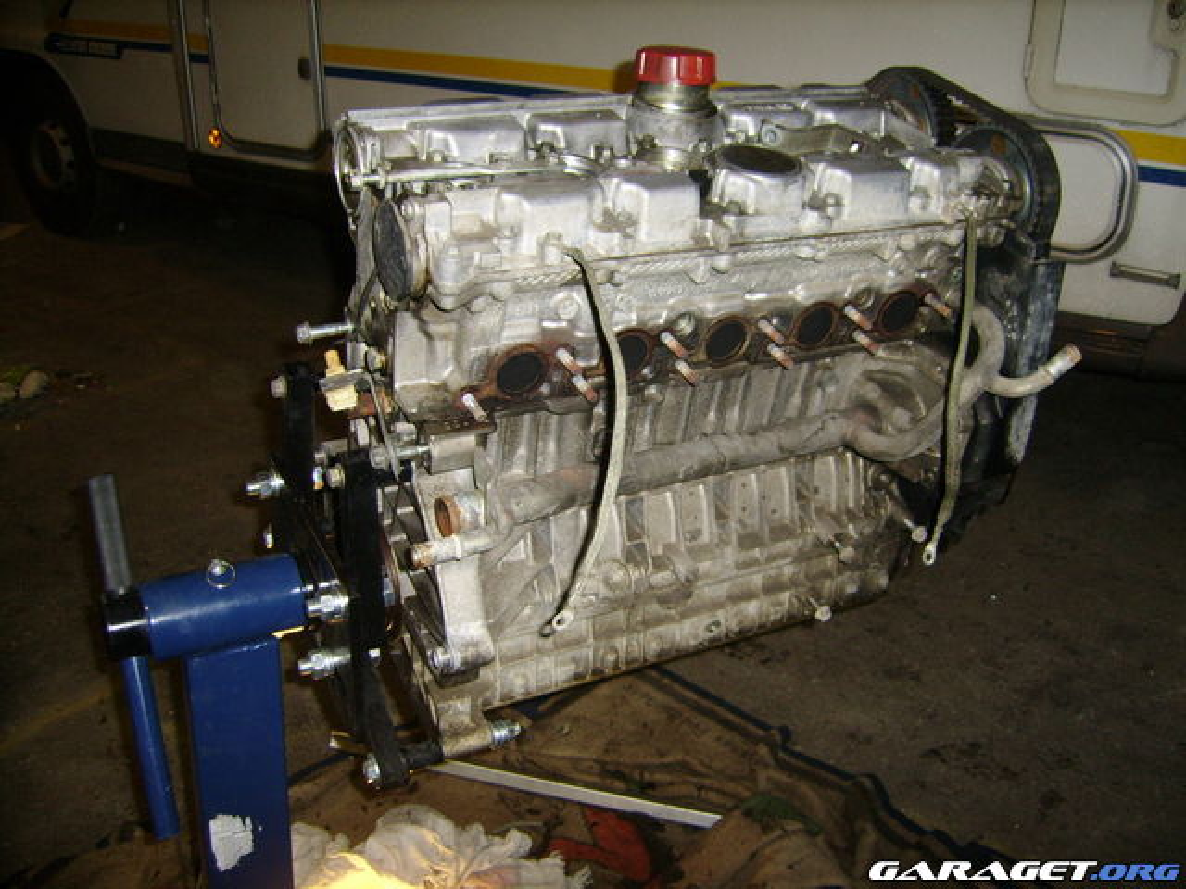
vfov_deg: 40.7
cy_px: 444
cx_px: 593
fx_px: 1199
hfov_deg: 52.6
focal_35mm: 35
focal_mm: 5.95
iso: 142
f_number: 2.8
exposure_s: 1/30
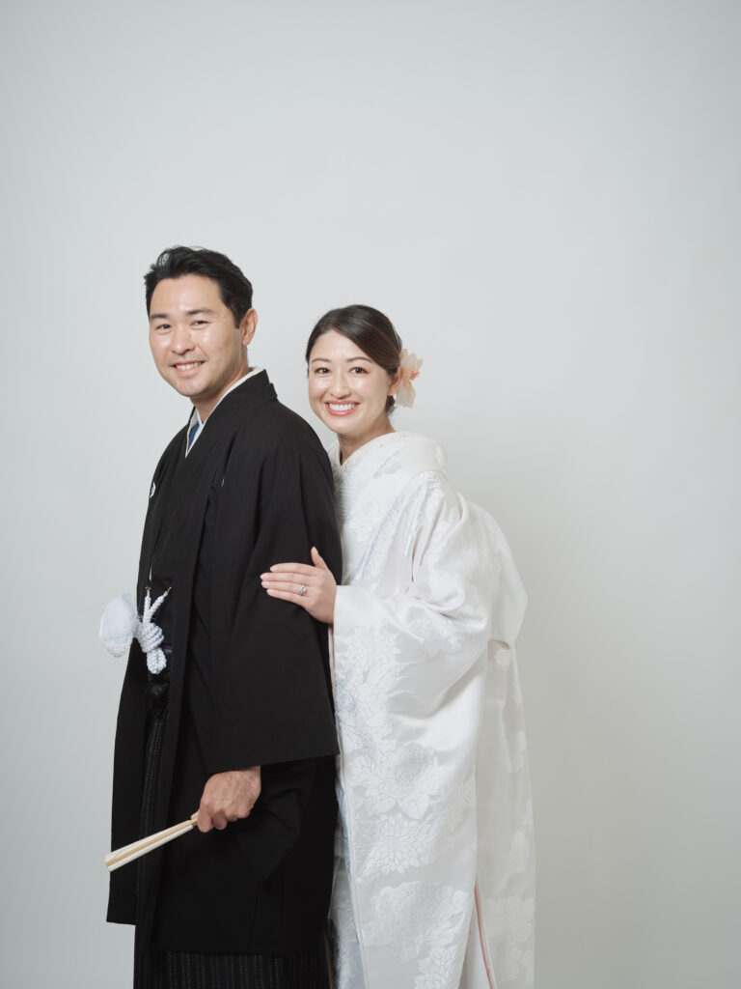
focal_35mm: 50
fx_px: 1427
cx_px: 370
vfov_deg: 38.2
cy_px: 494
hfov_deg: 29.1
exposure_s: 1/160
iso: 500
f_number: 4
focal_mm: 63
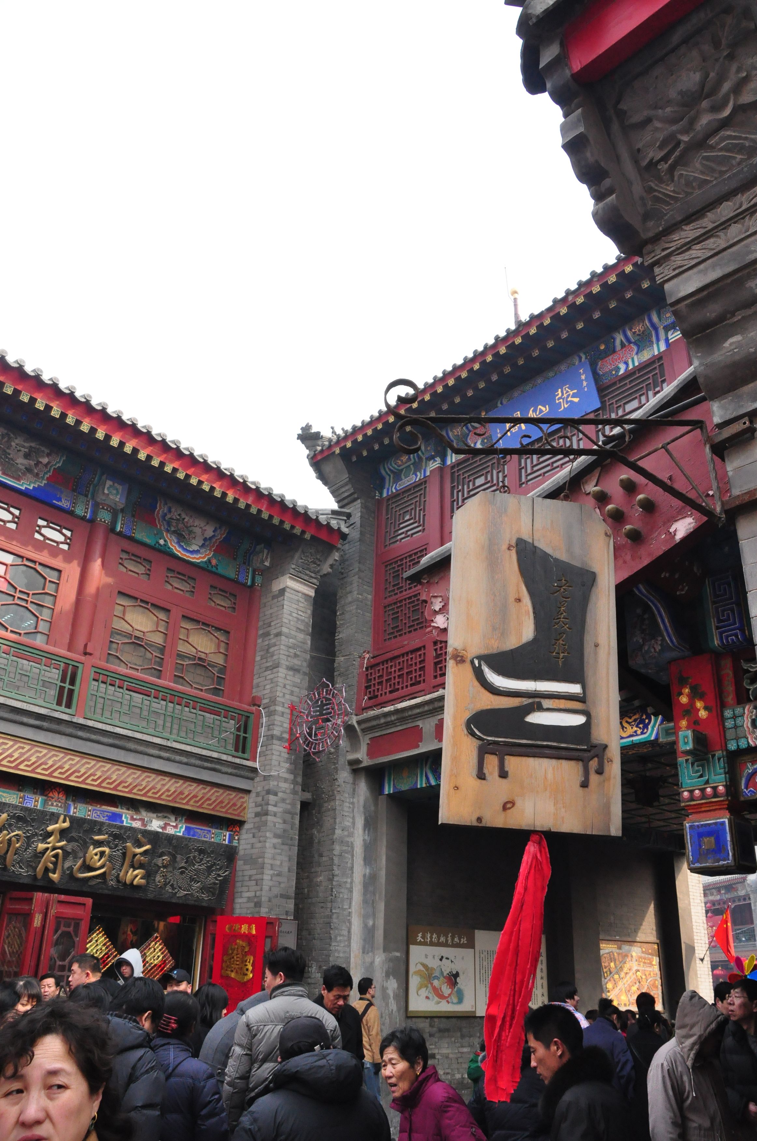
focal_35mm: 27
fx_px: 854
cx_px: 378
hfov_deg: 47.8
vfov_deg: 67.4
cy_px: 570
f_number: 9
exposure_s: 1/400
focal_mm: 18
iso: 1400
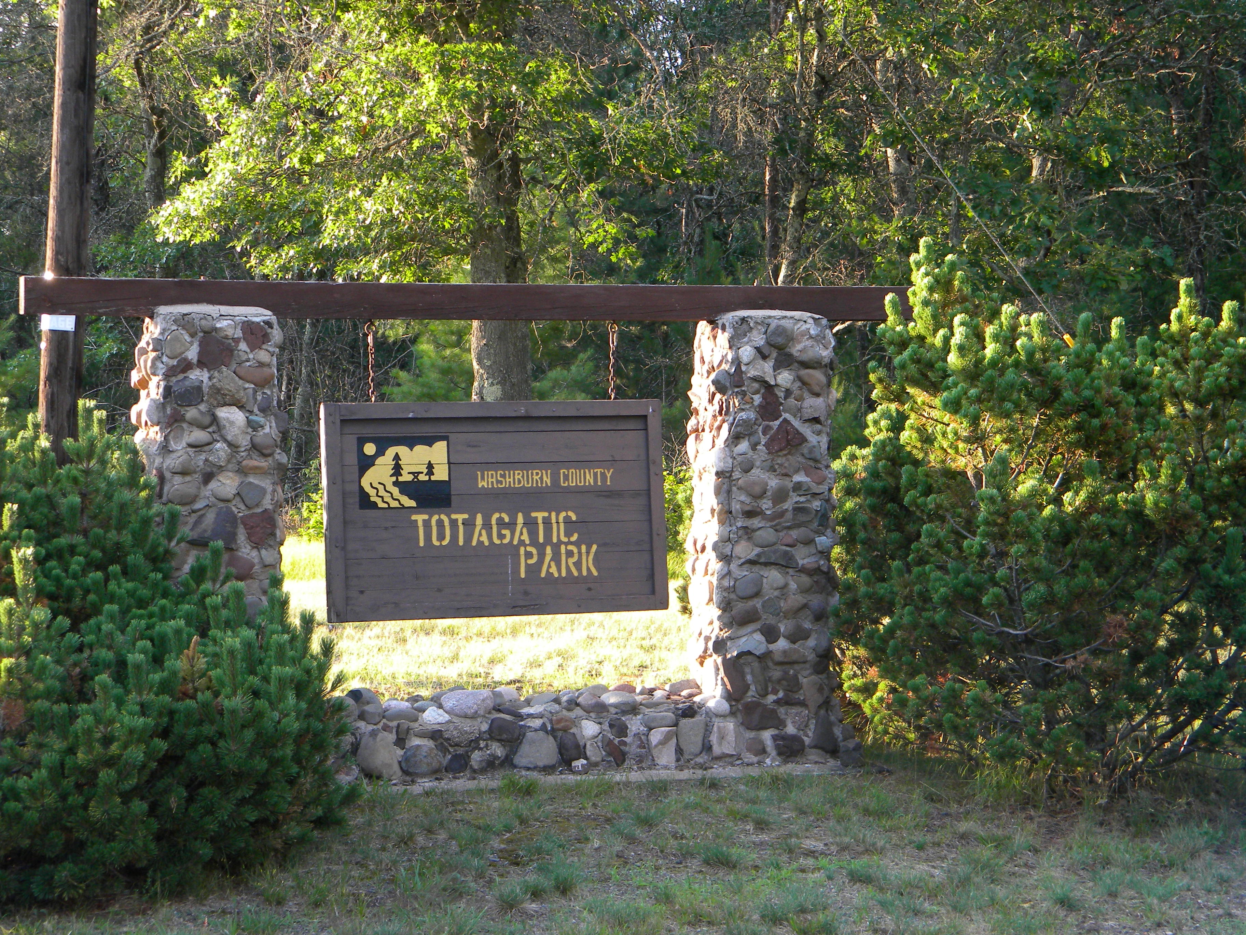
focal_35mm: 67
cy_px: 468
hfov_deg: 29.0
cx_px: 623
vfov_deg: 21.9
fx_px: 2412
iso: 155
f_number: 4.3
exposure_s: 1/59.8
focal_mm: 12.2
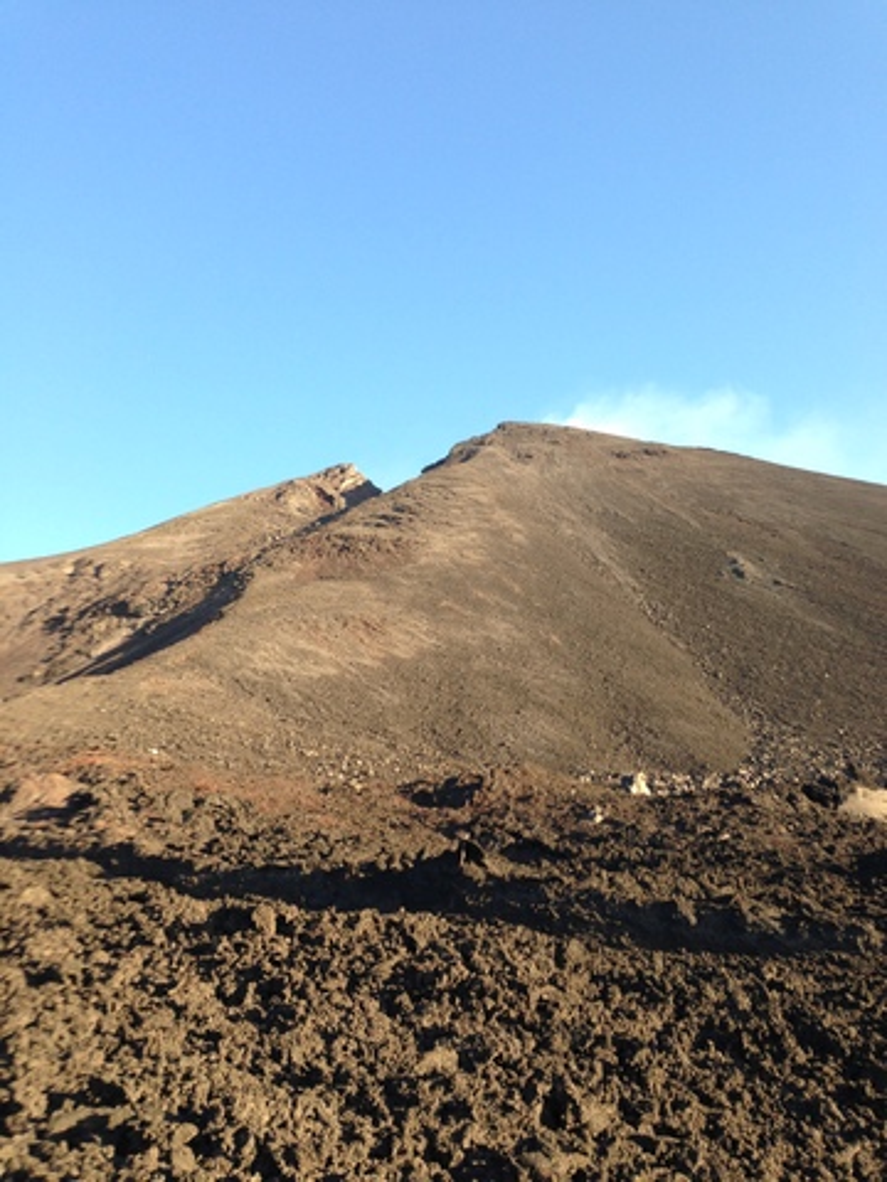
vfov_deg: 55.4
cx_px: 444
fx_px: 1127
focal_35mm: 33
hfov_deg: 42.9
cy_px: 591
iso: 50
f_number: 2.4
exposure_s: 1/264
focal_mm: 4.13
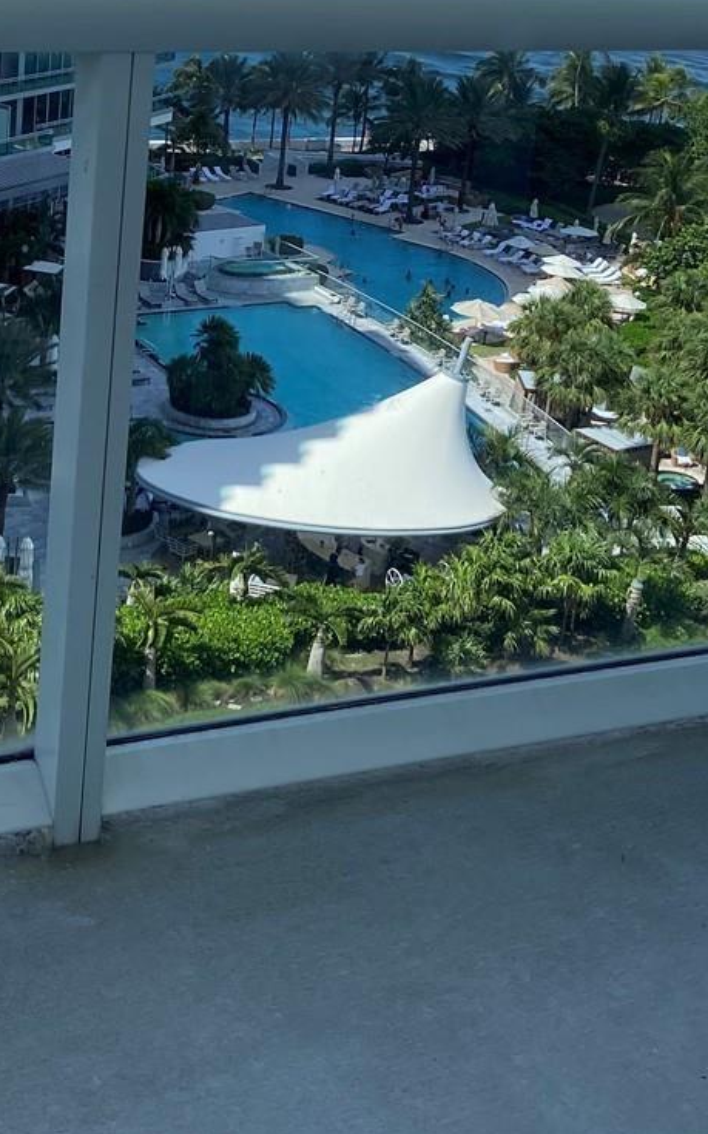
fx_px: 1853
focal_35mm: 60
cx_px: 165
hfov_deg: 21.4
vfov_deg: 33.3
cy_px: 278
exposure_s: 1/1025
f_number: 1.8
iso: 32
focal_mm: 4.25
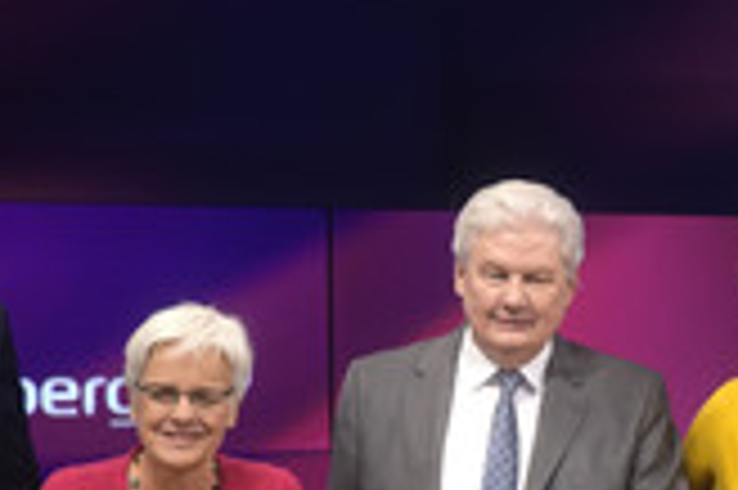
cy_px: 409
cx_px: 704
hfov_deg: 16.3
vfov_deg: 11.0
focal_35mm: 124
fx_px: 2539
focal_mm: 30
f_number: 2.2
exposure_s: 1/400
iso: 640
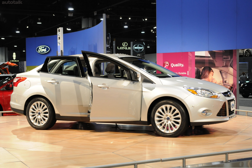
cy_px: 84
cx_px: 126
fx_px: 420
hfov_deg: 33.4
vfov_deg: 22.6
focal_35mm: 60
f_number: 5.6
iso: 800
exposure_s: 1/50
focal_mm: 40
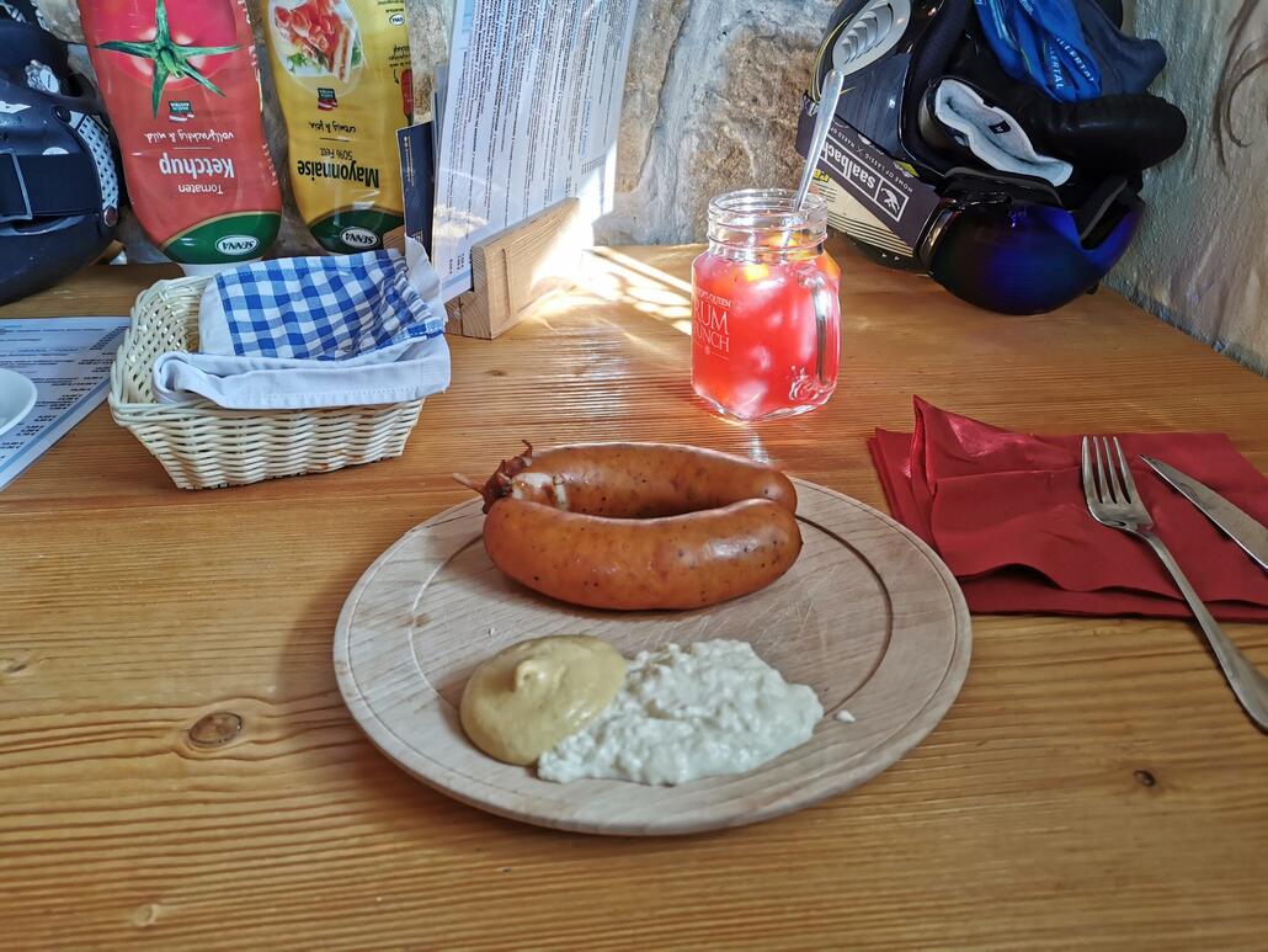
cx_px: 634
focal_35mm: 27
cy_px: 476
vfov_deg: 51.4
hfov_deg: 65.3
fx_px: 989
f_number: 1.8
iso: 50
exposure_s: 1/119
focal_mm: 5.58
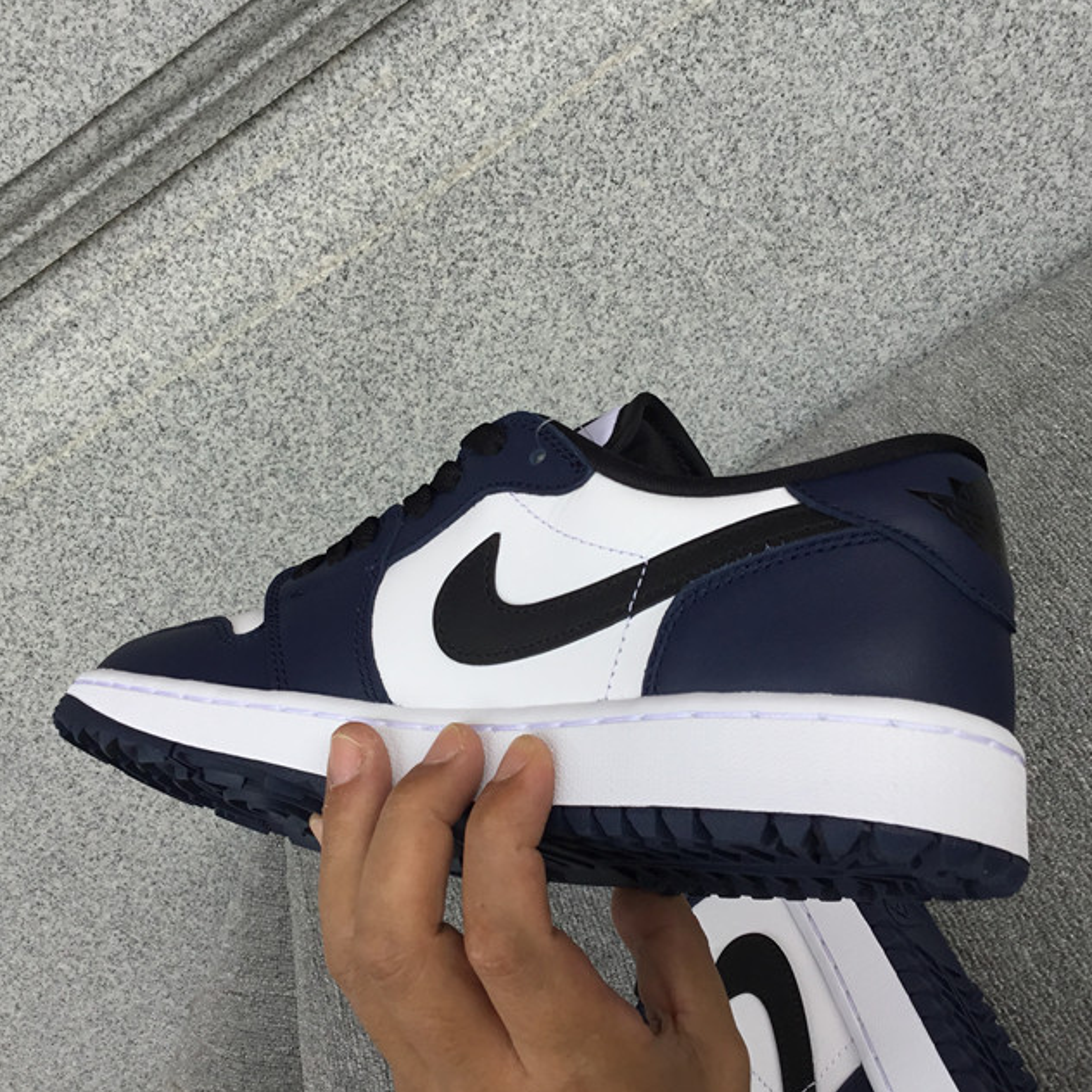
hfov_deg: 42.8
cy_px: 549
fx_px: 1392
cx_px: 529
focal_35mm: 39
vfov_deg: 42.8
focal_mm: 3.3
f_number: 2.4
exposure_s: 1/314
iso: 25
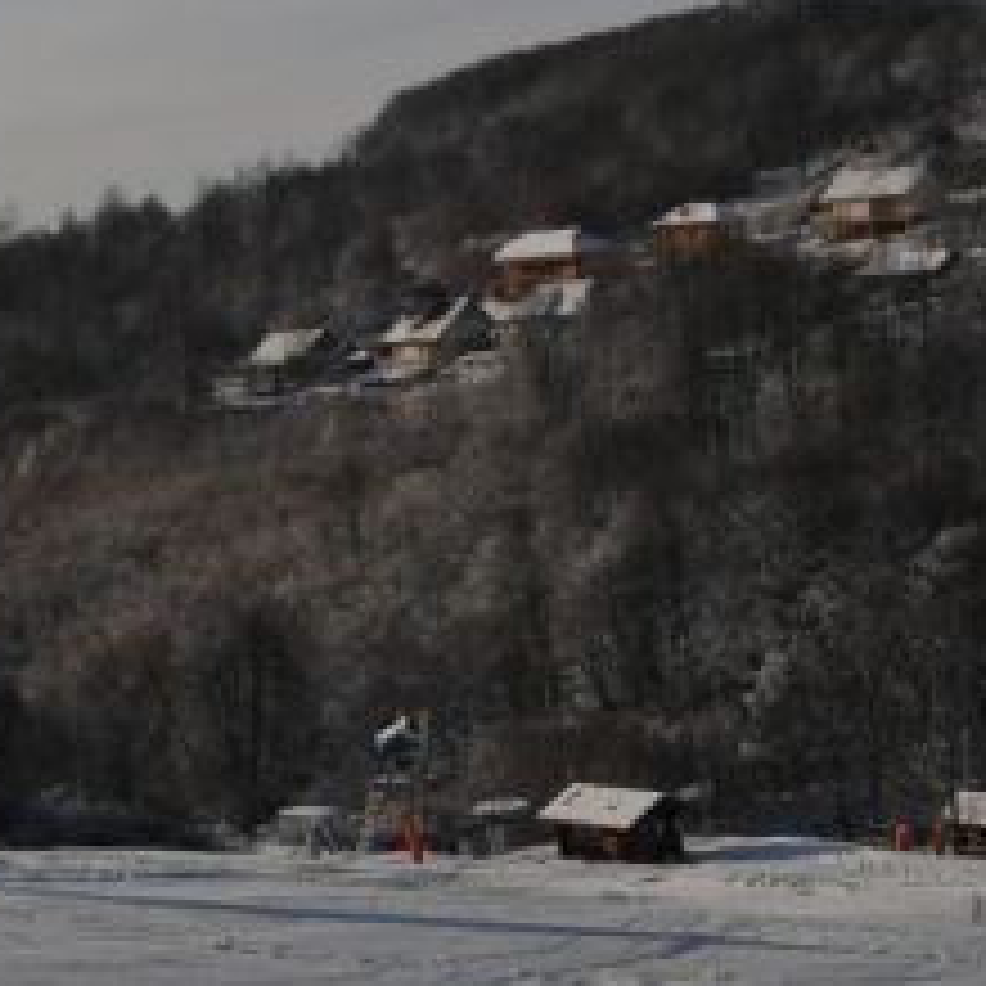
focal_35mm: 78
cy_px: 561
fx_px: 2514
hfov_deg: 22.2
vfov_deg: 22.2
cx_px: 437
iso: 1000
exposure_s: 1/5000
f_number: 9
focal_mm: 28
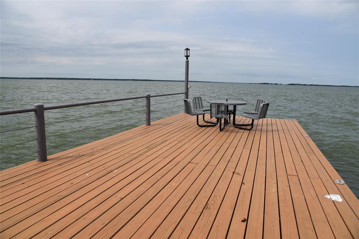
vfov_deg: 53.1
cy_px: 120
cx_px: 180
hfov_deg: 73.8
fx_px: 239
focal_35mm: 24
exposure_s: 1/400
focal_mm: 24
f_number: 10
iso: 200
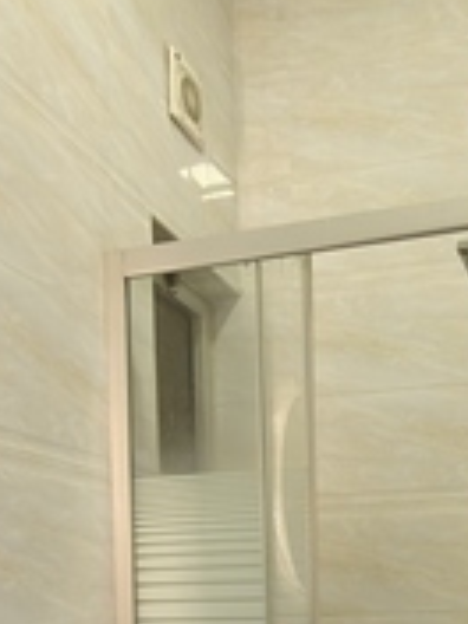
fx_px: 703
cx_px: 385
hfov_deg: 35.4
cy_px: 612
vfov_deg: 42.0
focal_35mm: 39
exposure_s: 1/100
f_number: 2
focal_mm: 2.3
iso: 2000
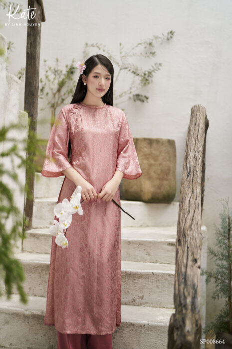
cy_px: 174
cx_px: 116
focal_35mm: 50
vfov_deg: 39.6
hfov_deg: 27.0
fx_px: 484
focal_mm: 50
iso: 640
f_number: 1.6
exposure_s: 1/800
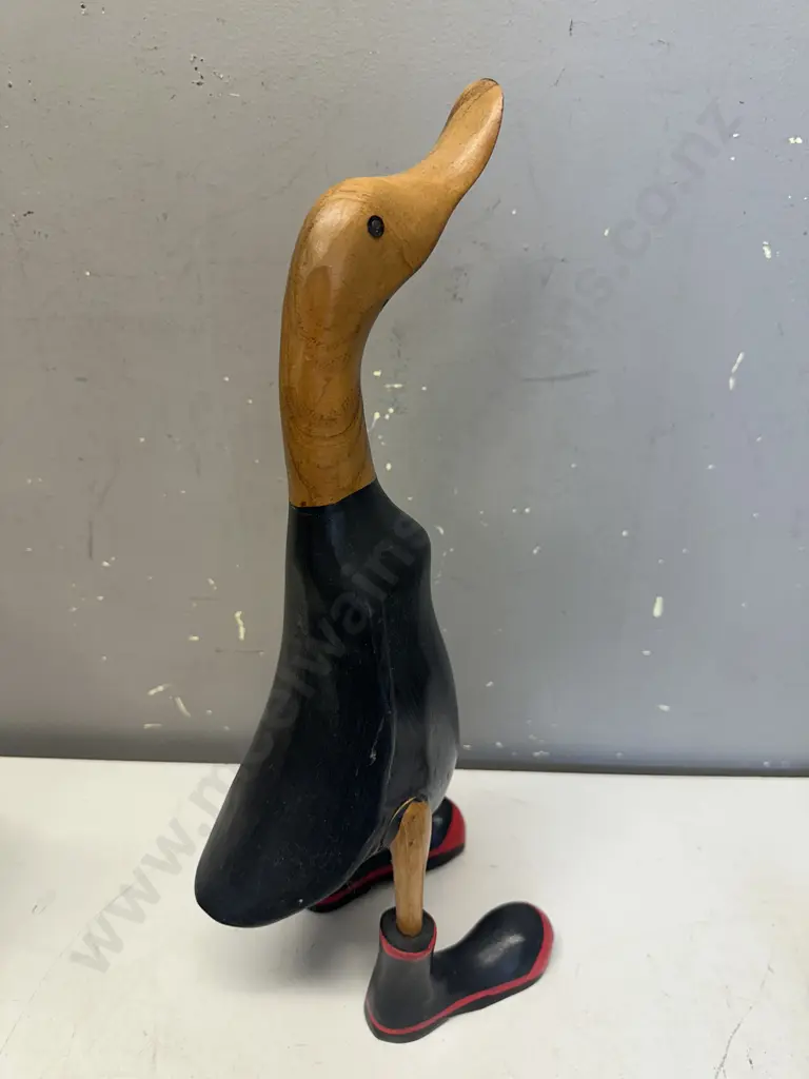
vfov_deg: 71.6
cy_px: 540
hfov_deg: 56.8
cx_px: 404
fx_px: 748
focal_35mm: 24
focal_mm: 6.86
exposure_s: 1/100
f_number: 1.78
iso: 160
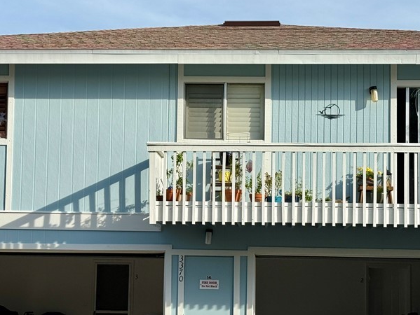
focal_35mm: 82
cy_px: 188
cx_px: 201
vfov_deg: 18.0
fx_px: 996
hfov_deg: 23.8
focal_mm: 6.76
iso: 64
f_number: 1.78
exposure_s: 1/4878
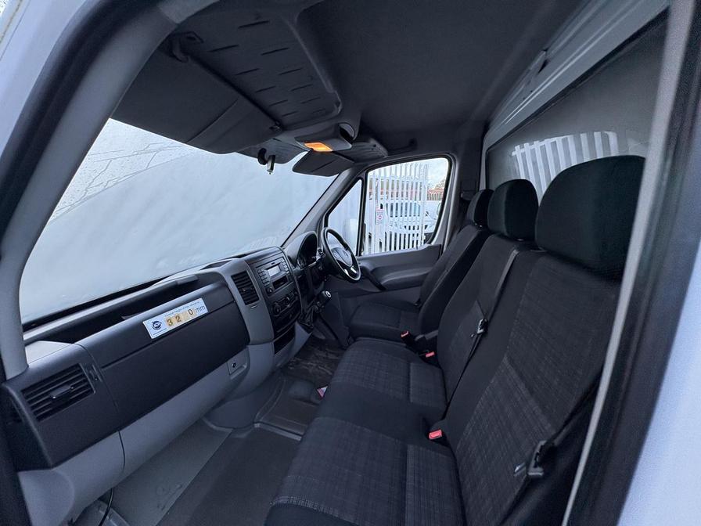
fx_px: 284
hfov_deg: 102.1
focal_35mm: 14
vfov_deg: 85.7
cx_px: 350
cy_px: 263
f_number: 2.2
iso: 160
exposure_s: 1/99
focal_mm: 2.22
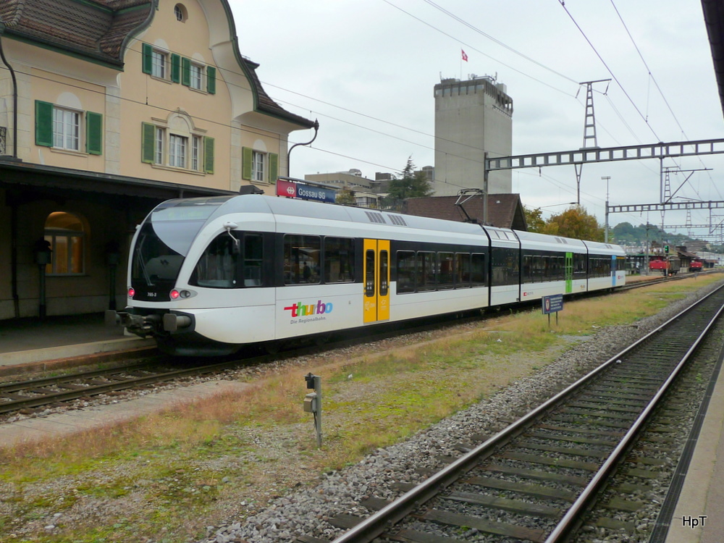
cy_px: 272
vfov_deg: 44.2
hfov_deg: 56.8
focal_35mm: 32
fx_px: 669
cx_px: 362
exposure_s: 1/160
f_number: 3.5
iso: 160
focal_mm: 5.3
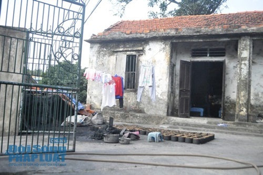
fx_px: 241
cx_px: 132
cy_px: 88
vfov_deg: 39.9
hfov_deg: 57.3
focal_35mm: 33
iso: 2000
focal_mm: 22
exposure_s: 1/4000
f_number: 4
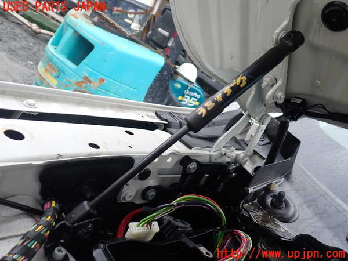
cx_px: 174
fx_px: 302
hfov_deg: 60.0
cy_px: 130
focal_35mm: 30
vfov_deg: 46.8
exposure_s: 1/100
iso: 100
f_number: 2.3
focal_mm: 5.4
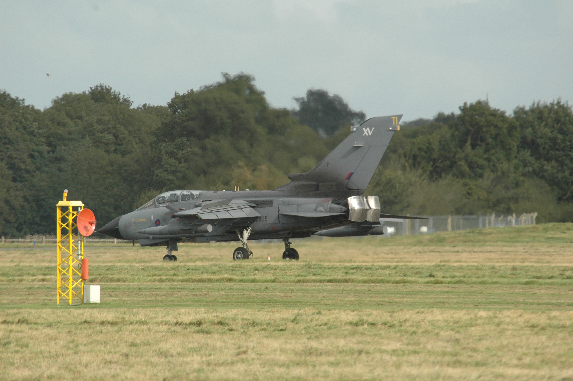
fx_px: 10019
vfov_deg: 2.2
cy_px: 190
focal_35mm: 630
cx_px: 286
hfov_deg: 3.3
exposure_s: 1/640
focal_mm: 420
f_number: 8
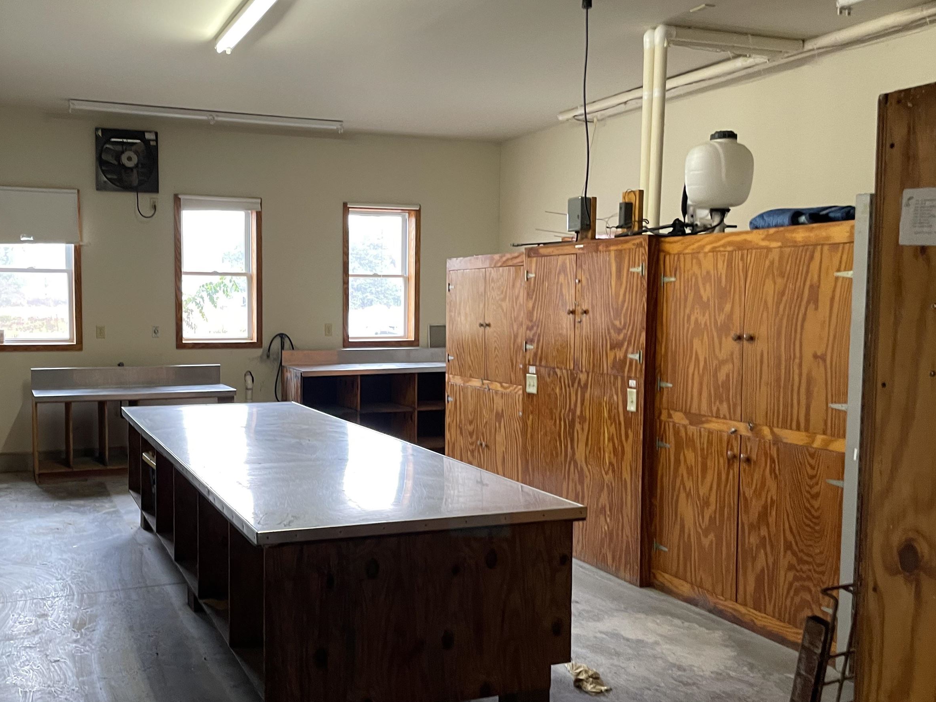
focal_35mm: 34
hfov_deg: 53.2
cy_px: 363
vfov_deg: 41.8
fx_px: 919
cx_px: 336
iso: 200
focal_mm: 4.2
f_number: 1.6
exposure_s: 1/60
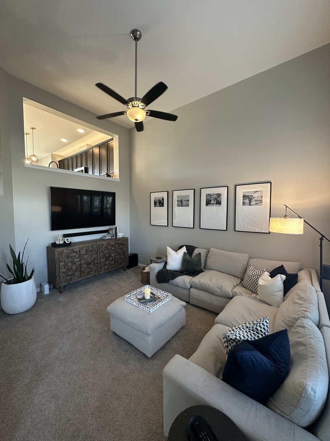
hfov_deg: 85.7
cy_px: 220
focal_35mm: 14
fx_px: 178
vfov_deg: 102.1
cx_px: 165
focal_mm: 2.22
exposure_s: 1/60
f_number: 2.2
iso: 250
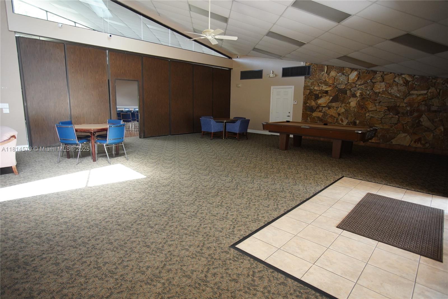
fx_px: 261
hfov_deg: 81.2
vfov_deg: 59.5
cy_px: 150
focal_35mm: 21
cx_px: 224
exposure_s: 1/160
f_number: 4
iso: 4000
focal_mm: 21
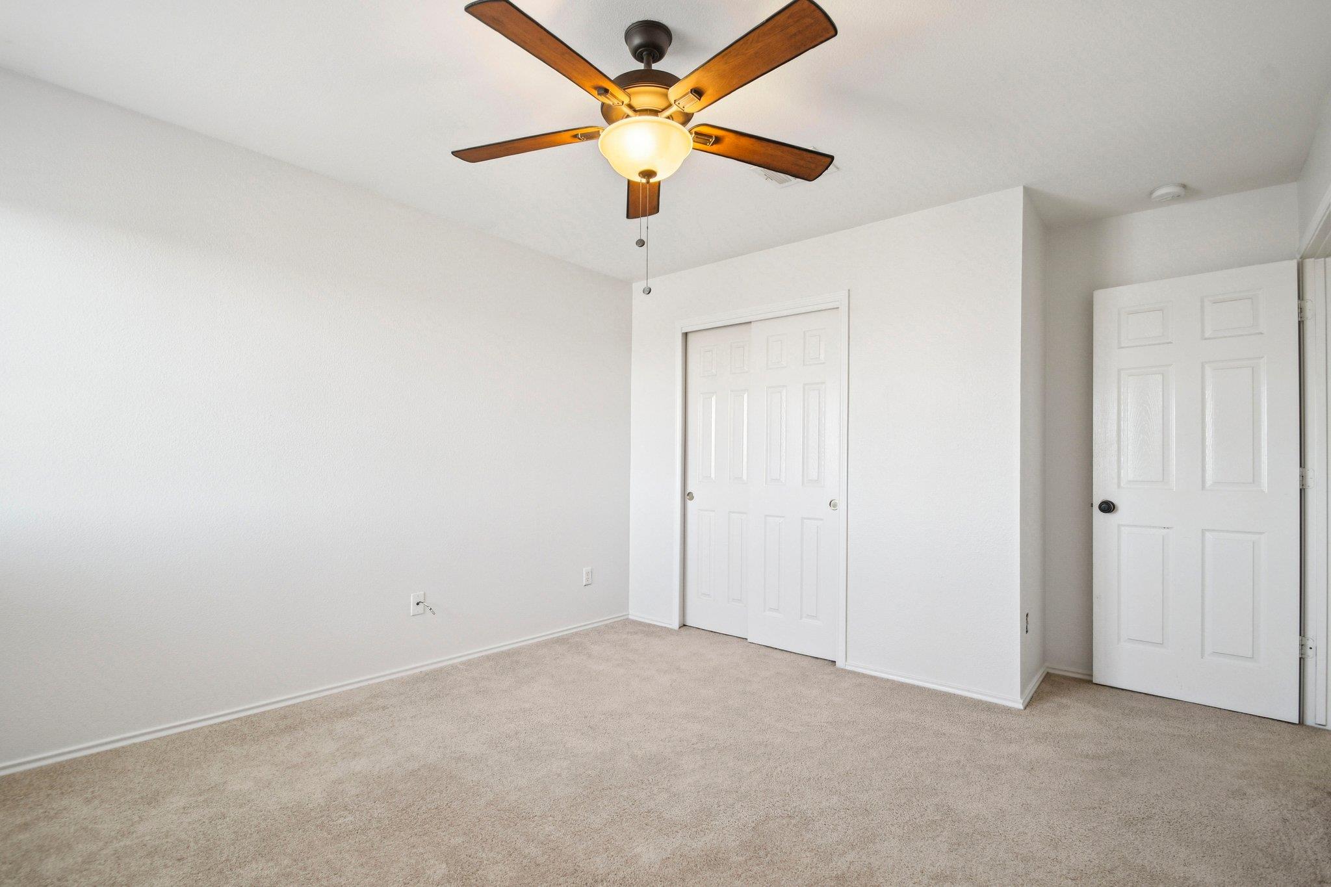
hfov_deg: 100.4
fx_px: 554
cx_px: 666
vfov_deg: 77.3
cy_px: 444
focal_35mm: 15
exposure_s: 1/20
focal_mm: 10
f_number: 8
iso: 400
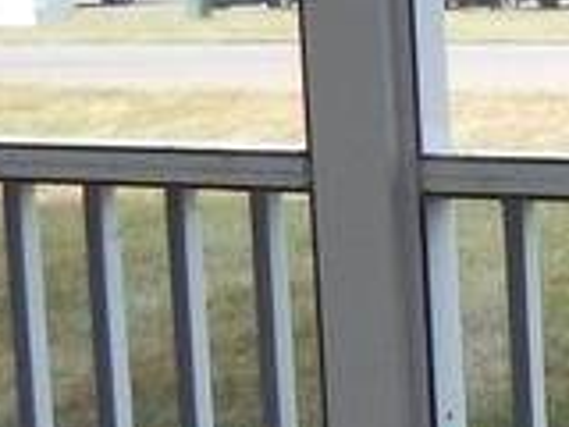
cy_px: 196
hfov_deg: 11.2
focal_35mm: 141
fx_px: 2318
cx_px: 1455
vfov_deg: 10.5
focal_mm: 4
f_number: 3
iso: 125
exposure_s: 1/400
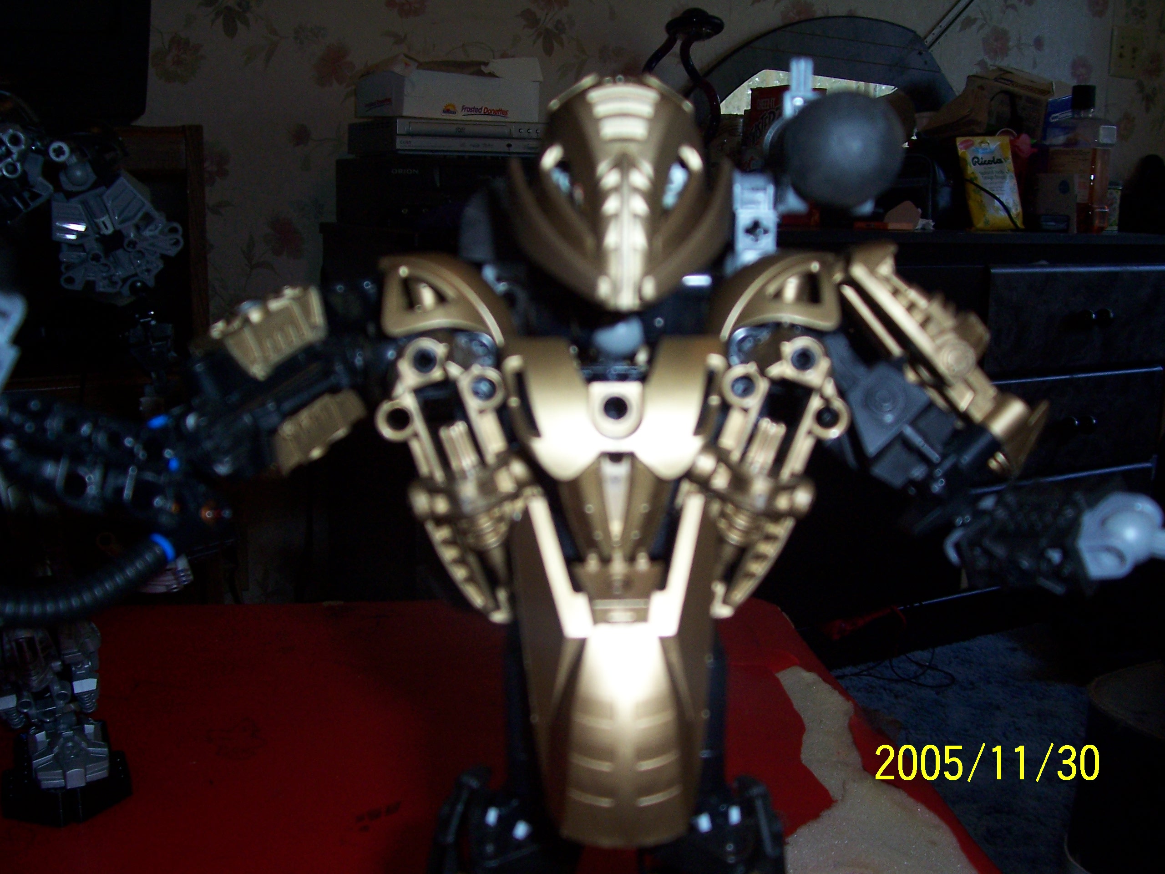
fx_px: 1144
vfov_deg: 41.8
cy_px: 437
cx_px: 582
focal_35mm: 34
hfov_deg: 54.0
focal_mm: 5.6
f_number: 2.7
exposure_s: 1/60
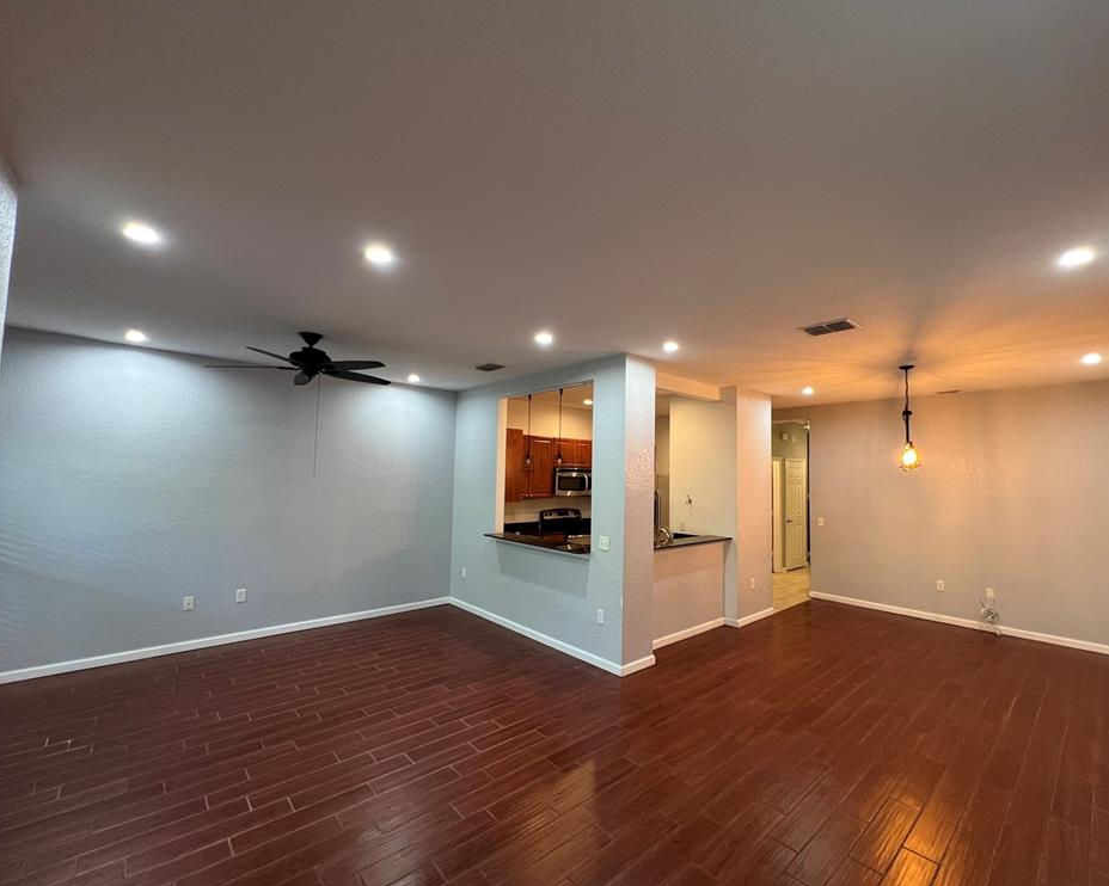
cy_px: 449
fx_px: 459
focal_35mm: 14
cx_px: 601
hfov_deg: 100.5
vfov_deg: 88.0
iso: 200
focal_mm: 1.57
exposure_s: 1/60
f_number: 1.8
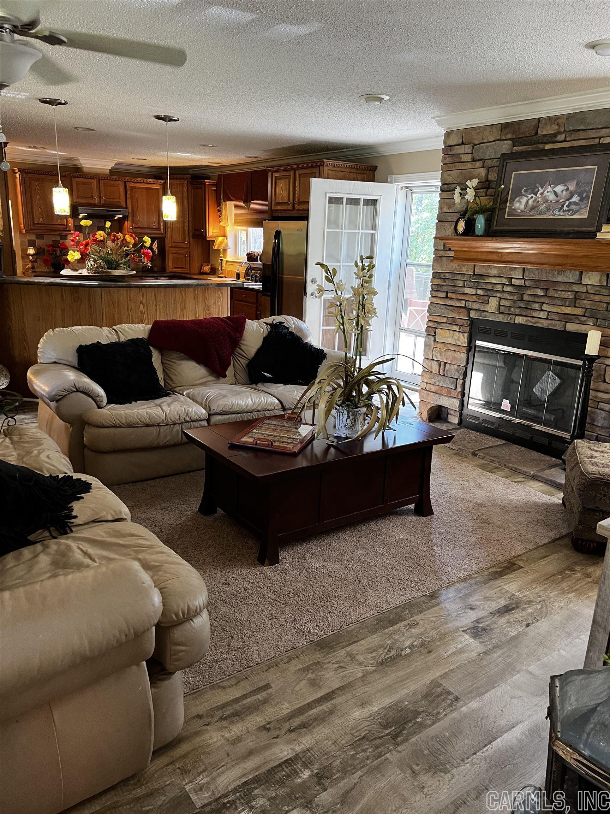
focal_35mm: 26
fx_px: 611
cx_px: 305
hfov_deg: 53.1
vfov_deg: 67.3
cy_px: 407
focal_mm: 5.7
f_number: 1.5
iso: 250
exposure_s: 1/60
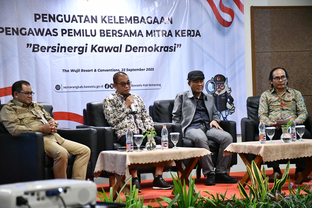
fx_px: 806
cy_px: 104
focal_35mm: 93
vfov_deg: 14.7
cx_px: 156
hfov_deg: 21.9
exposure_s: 1/80
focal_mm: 62
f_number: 5
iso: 10000
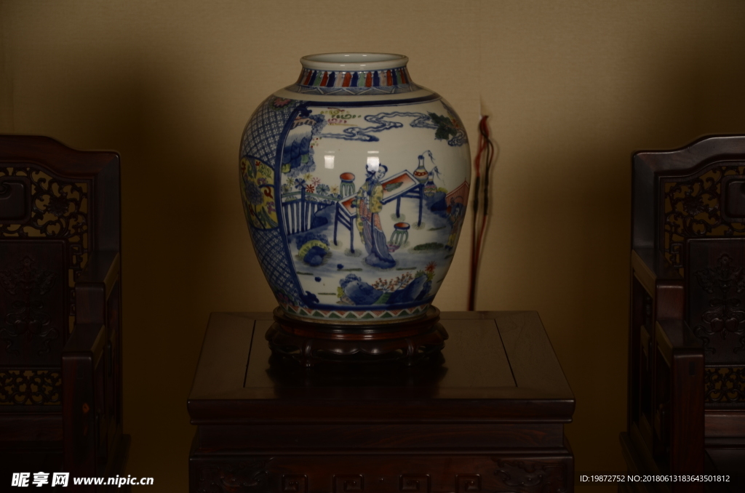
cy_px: 246
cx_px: 372
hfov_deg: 16.1
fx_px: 2633
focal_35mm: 128
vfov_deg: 10.7
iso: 100
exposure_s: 1/100
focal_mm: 85
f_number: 5.6
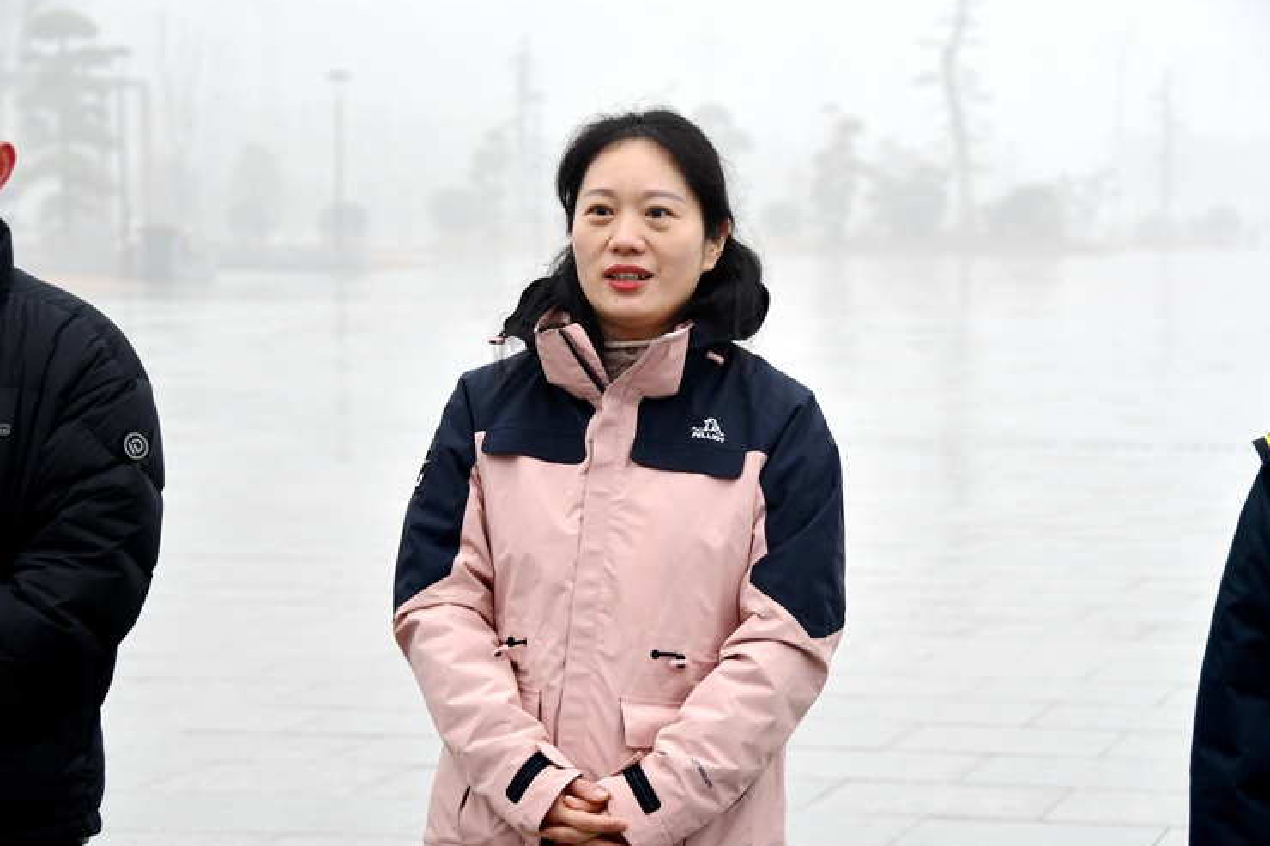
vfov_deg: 11.3
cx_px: 659
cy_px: 420
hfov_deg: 16.9
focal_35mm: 121
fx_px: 4267
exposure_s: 1/250
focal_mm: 75
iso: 500
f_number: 5
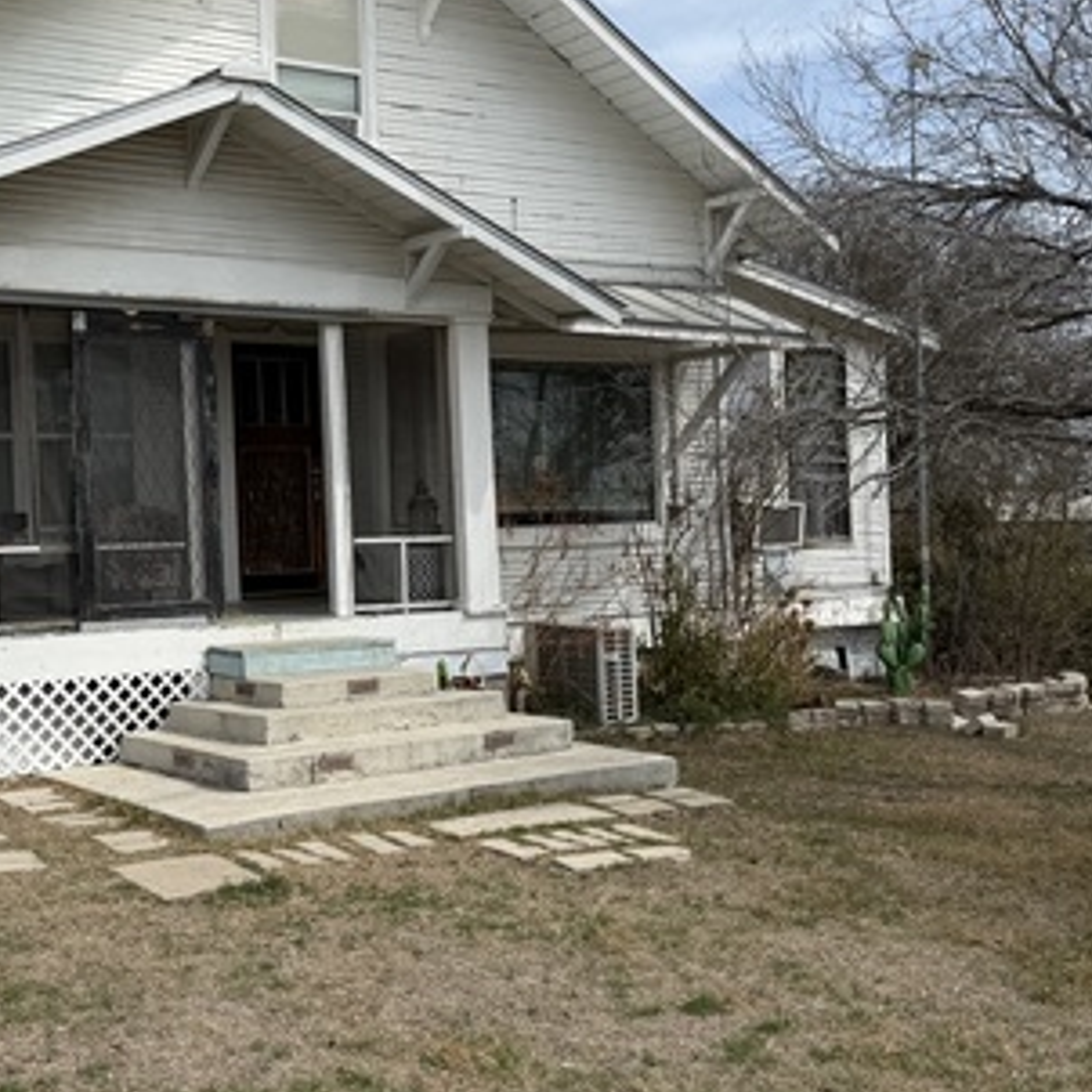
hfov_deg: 36.9
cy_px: 524
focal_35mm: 45
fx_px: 1606
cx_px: 304
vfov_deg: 37.5
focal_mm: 6.76
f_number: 1.78
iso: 80
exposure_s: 1/5319
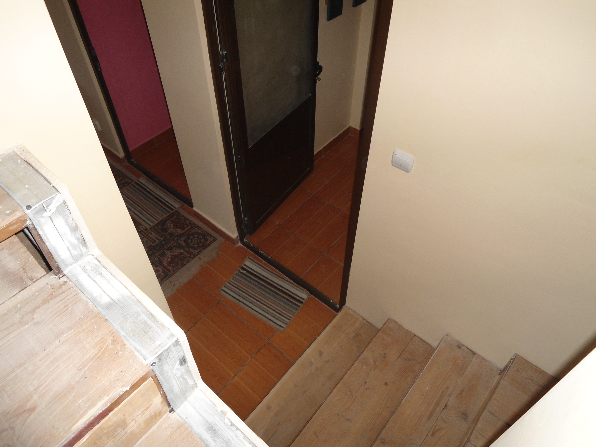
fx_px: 448
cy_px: 224
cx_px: 298
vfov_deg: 53.1
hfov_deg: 67.3
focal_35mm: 26
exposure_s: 1/30
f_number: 2.8
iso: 100
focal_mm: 4.7
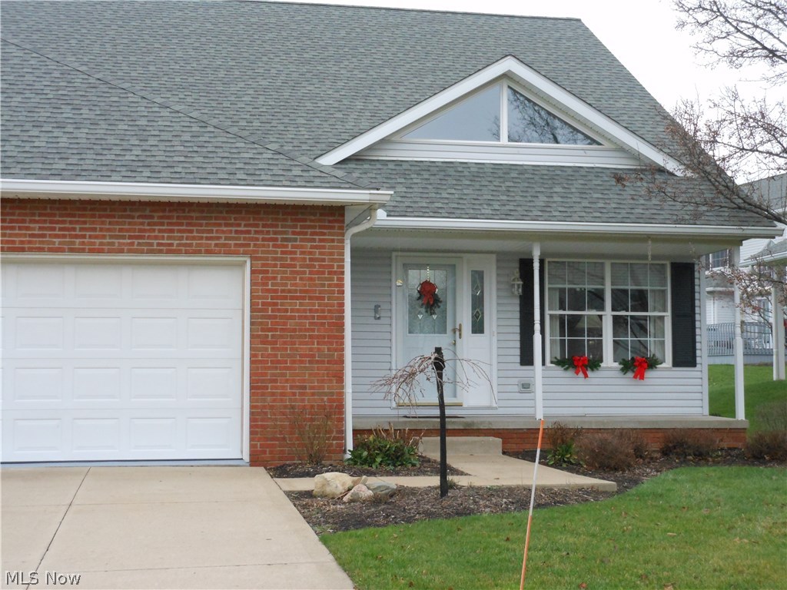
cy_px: 295
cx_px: 394
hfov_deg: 35.5
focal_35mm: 54
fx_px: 1228
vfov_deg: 27.0
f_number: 4.9
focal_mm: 9.6
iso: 320
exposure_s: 1/125
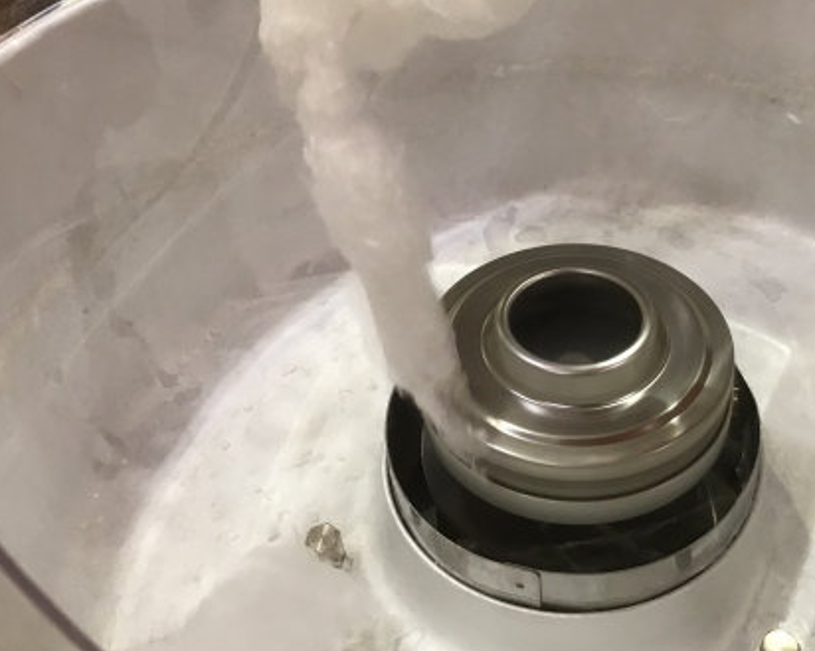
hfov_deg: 40.9
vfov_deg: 33.2
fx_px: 1085
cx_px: 500
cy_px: 242
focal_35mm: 45
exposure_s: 1/30
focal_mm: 3.3
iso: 100
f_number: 2.4
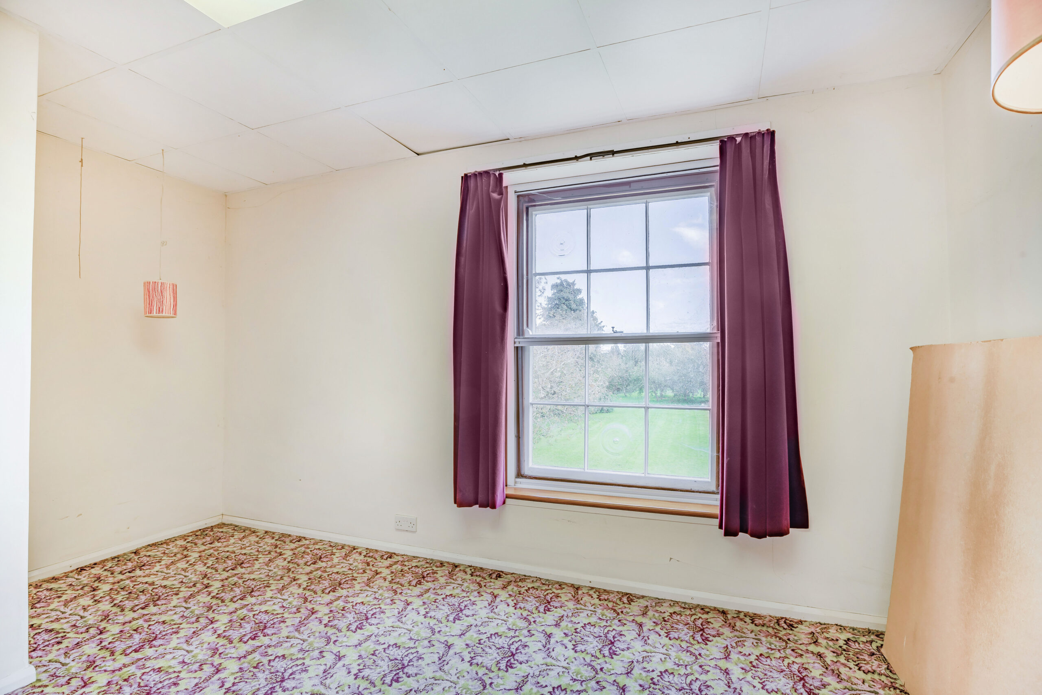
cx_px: 521
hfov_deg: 96.7
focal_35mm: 16
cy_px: 348
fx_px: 463
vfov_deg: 73.8
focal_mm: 16
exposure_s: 1/13
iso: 100
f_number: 11
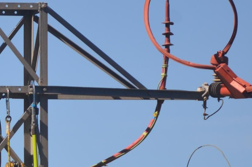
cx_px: 14
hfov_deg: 2.2
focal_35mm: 942
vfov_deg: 1.5
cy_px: 210
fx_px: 6588
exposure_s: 1/500
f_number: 5.6
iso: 100
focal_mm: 200
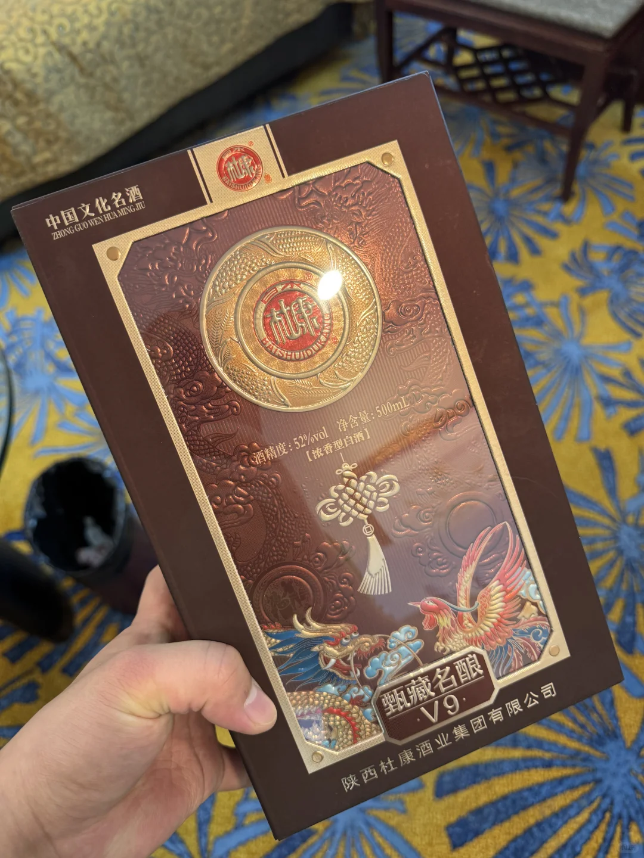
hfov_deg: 56.8
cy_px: 429
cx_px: 322
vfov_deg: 71.6
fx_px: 595
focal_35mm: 24
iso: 250
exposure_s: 1/50
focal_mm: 6.76
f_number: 1.78
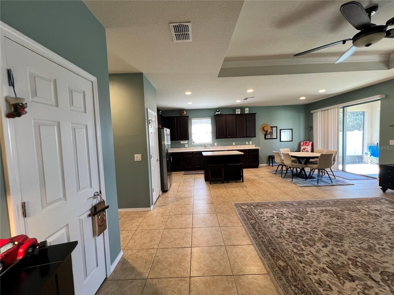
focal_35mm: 13
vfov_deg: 89.9
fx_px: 148
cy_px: 148
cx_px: 197
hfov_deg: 106.2
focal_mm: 1.57
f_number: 1.8
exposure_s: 1/60
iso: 160
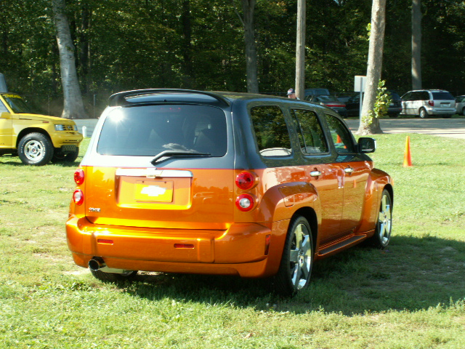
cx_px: 232
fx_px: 900
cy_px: 174
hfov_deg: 29.0
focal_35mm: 67
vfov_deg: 21.9
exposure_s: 1/80
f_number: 5
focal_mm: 11.2
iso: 50
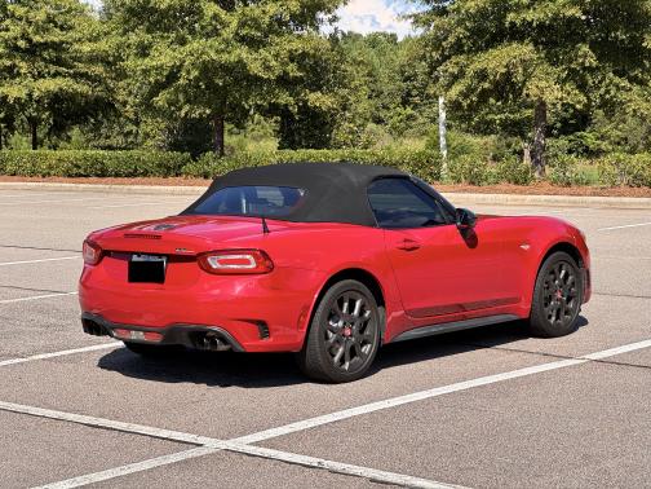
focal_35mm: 77
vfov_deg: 19.1
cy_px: 244
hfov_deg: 25.3
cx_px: 326
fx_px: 1448
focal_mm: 9
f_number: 2.8
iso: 25
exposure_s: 1/630
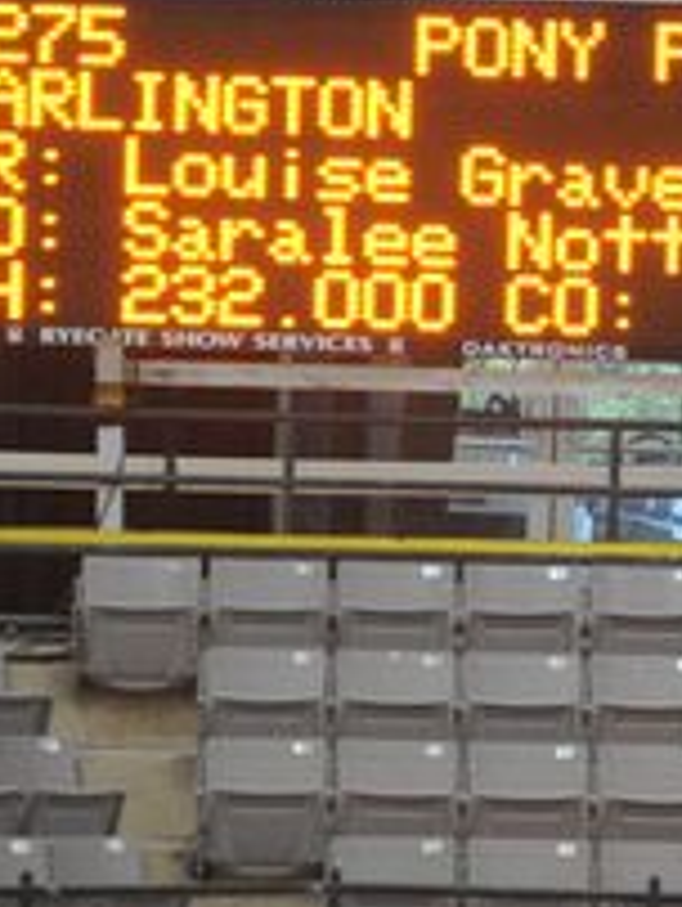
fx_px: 15938
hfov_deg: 2.5
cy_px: 494
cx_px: 628
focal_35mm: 608
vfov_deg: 3.3
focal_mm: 200
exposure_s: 1/400
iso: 6400
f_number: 2.8
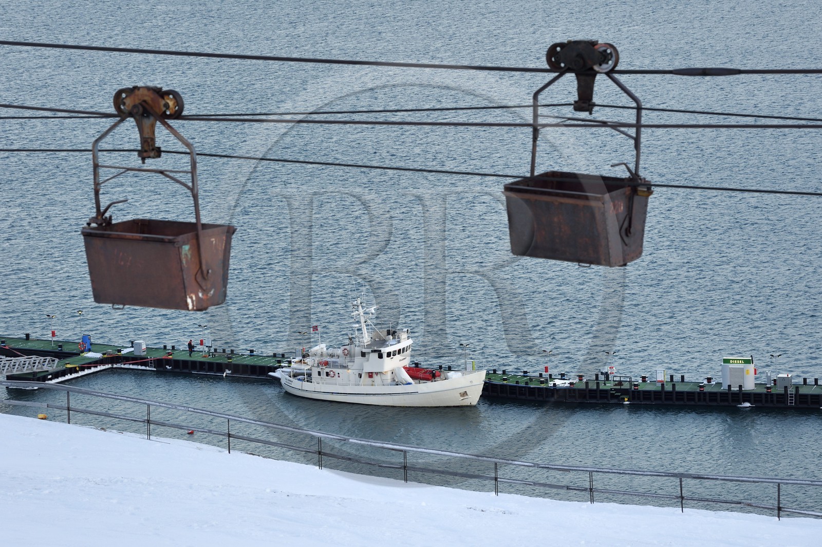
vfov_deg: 8.3
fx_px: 3764
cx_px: 411
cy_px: 274
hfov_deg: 12.5
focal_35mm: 165
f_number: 7.1
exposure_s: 1/50
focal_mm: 165
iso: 200
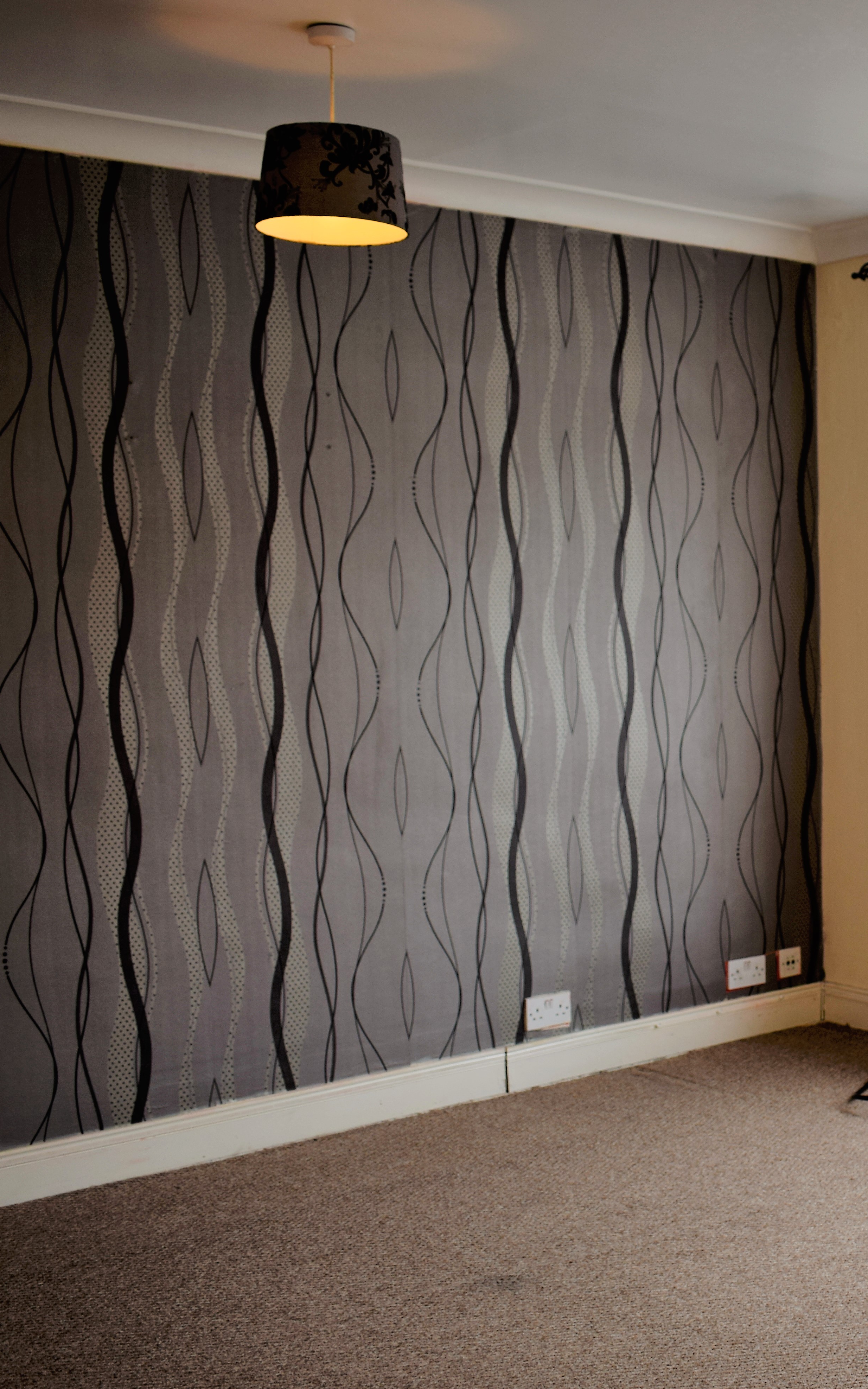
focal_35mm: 49
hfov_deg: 25.0
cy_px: 690
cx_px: 895
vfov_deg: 41.2
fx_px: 1846
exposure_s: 1/50
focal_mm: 21
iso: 100
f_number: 3.8
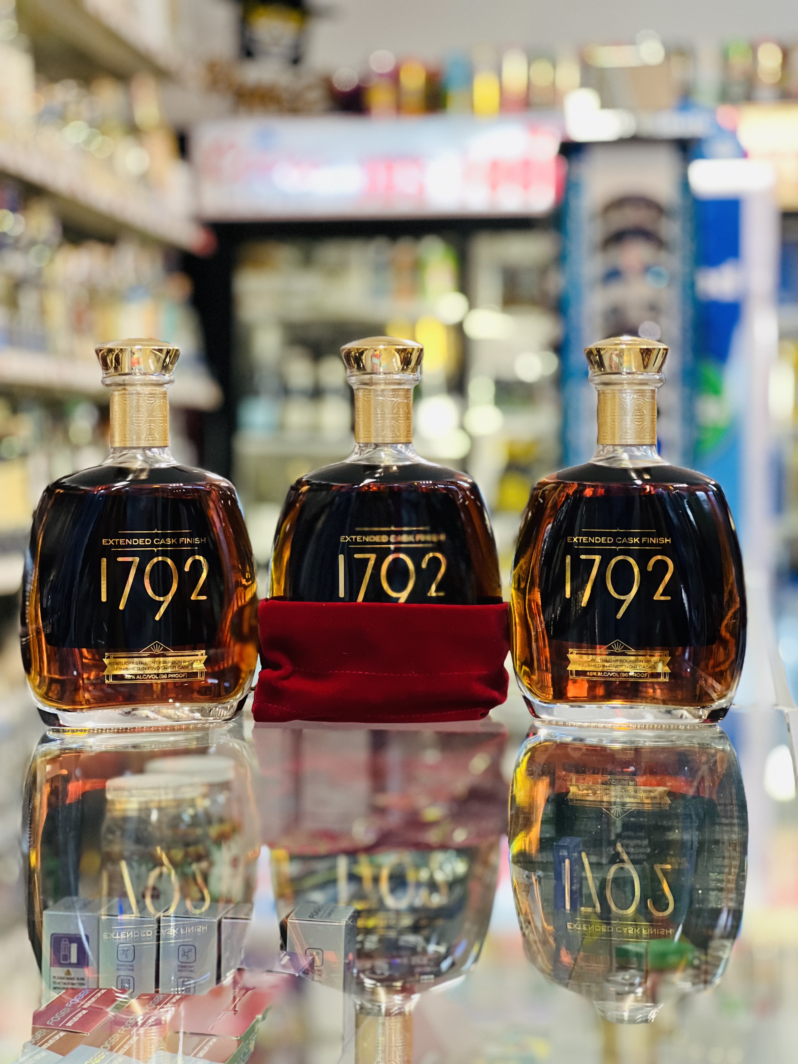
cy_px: 532
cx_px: 399
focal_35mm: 77
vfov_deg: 25.3
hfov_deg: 19.1
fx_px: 2367
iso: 320
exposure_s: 1/40
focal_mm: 9
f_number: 2.8
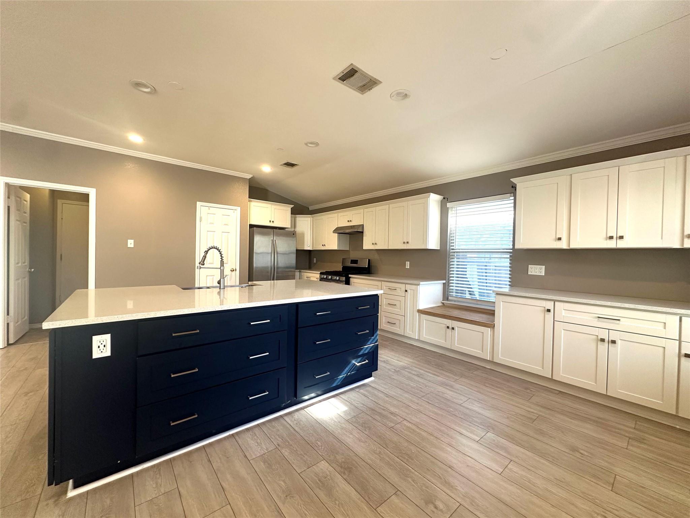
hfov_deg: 102.1
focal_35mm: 14
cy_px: 259
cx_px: 345
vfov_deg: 85.7
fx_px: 279
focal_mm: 2.22
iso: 160
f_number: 2.2
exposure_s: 1/60
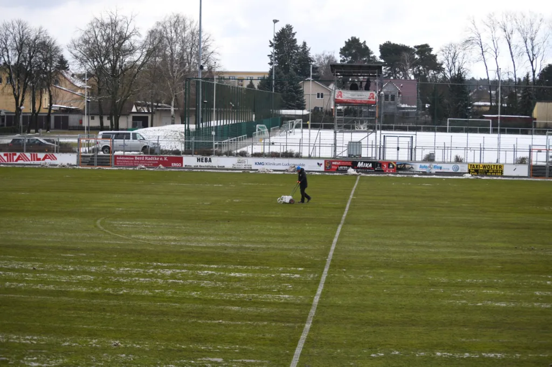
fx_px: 1073
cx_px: 276
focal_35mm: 70
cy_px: 184
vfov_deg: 19.4
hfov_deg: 28.9
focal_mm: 70
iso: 280
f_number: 4.5
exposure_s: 1/1000
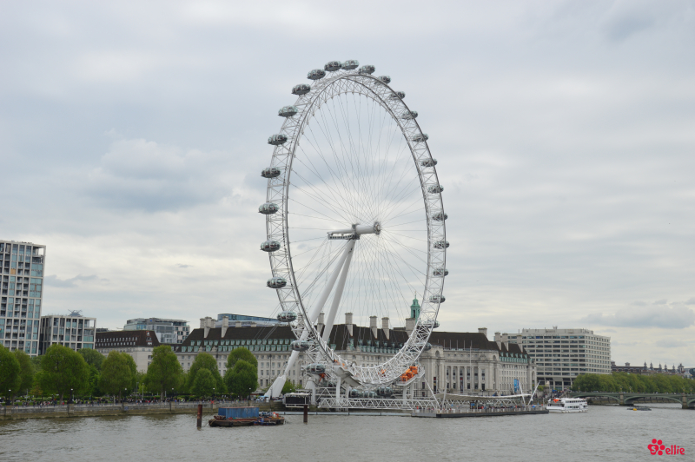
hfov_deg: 41.1
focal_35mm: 48
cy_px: 231
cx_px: 348
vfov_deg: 28.0
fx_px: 926
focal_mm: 32
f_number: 8
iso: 100
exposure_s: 1/250
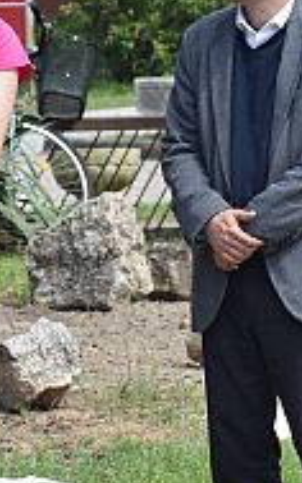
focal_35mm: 362
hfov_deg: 3.6
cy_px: 206
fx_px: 4771
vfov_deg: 5.8
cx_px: -228
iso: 200
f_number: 8
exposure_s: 1/250
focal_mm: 70
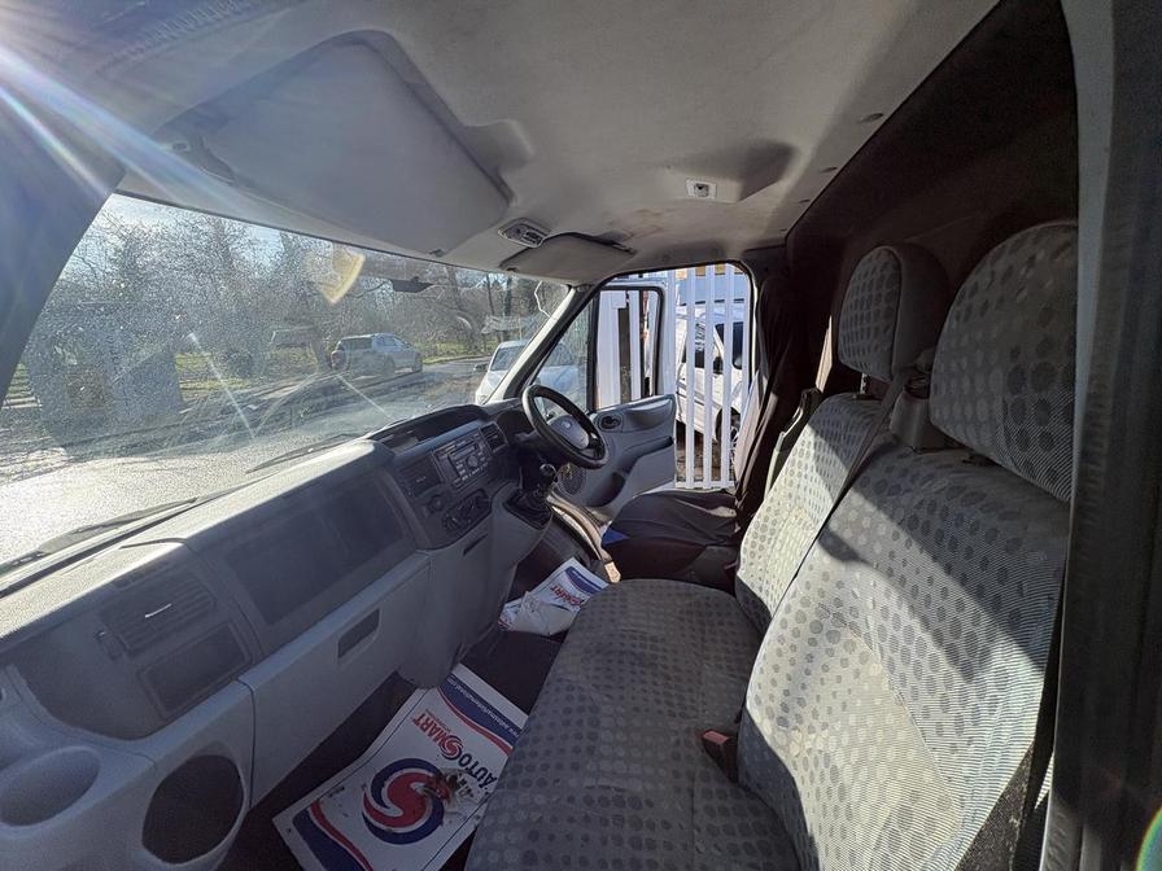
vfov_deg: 85.7
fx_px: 470
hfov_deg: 102.1
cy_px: 436
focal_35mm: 14
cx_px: 581
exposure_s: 1/537
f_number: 2.2
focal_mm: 2.22
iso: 50
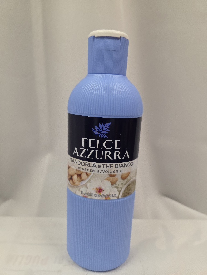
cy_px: 138
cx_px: 104
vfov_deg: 73.9
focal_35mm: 23
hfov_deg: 58.9
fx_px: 183
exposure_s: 1/101
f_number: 1.7
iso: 400
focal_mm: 6.3
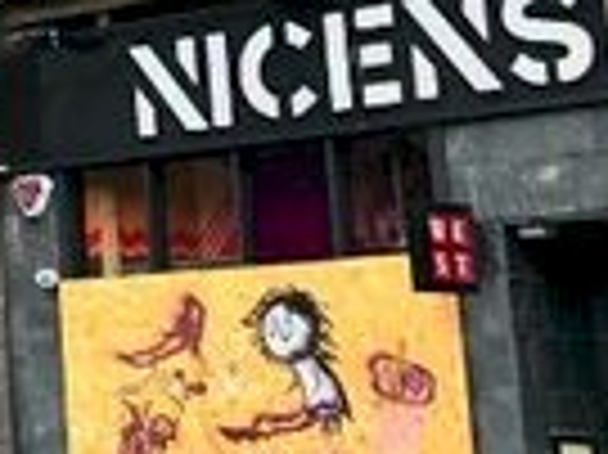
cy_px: -119
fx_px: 2545
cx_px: -689
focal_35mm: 145
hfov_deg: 11.9
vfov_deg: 10.0
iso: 20
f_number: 1.8
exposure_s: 1/565
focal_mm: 4
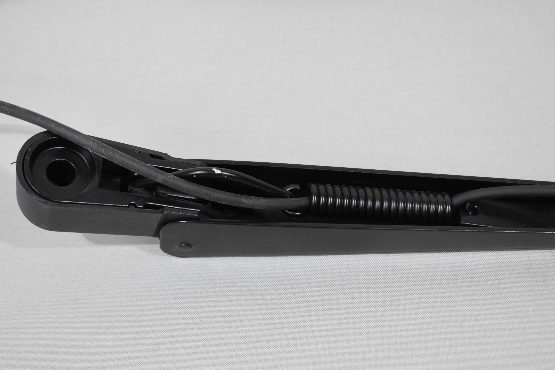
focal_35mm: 70
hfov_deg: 28.8
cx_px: 280
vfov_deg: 19.5
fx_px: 1079
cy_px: 186
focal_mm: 46
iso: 1100
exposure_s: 1/125
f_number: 5.3
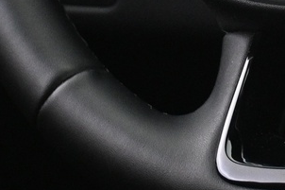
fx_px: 1751
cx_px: 340
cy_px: -234
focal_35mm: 221
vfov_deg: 6.0
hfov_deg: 9.2
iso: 1600
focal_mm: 27.5
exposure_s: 1/15
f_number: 4.5
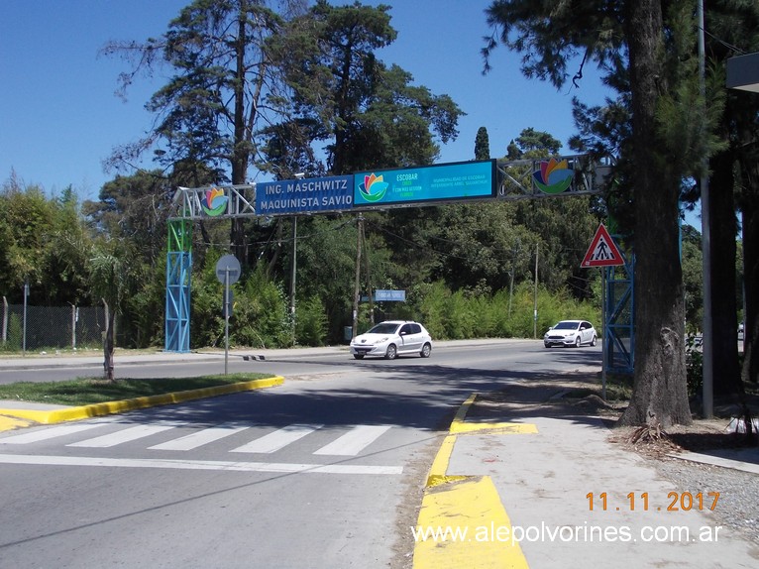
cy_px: 284
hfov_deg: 43.9
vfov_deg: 33.6
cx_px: 380
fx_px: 943
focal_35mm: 43
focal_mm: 6.1
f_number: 6.5
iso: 80
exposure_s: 1/250
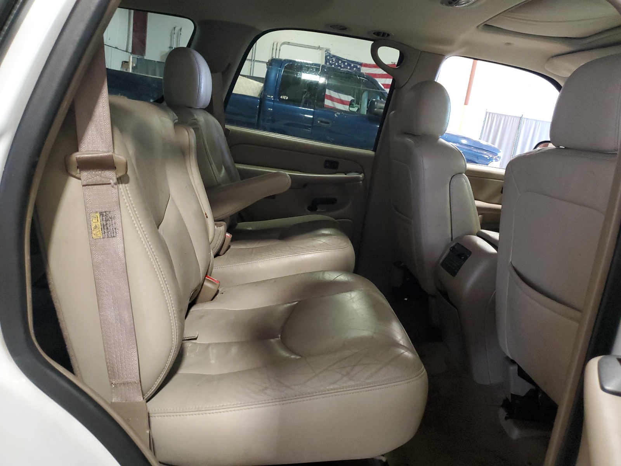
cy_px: 233
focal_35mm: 26
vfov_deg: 53.1
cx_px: 310
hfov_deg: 67.3
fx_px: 466
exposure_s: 1/40
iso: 320
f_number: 1.5
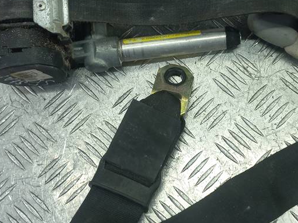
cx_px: 207
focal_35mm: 50
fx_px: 430
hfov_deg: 37.6
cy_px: 103
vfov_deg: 29.1
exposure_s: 1/50
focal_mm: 4.6
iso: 50
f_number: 1.8
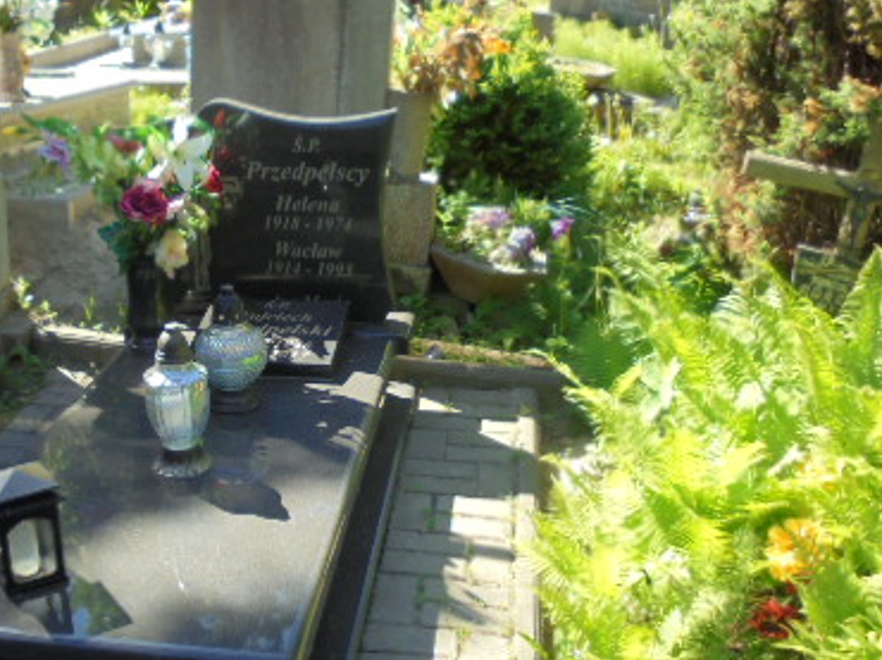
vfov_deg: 32.1
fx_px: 1146
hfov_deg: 41.4
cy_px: 374
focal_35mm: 45
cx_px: 272
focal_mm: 4.6
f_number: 3.5
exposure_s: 1/200
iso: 100
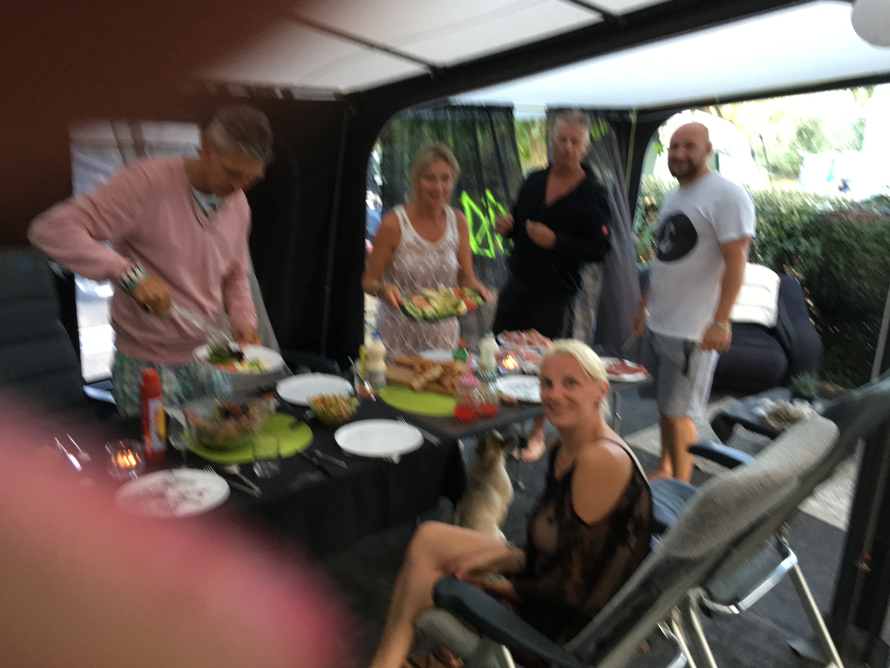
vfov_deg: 48.2
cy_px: 334
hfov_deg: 61.7
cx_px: 445
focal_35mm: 29
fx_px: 746
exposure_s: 1/33
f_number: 2.2
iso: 125
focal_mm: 4.15
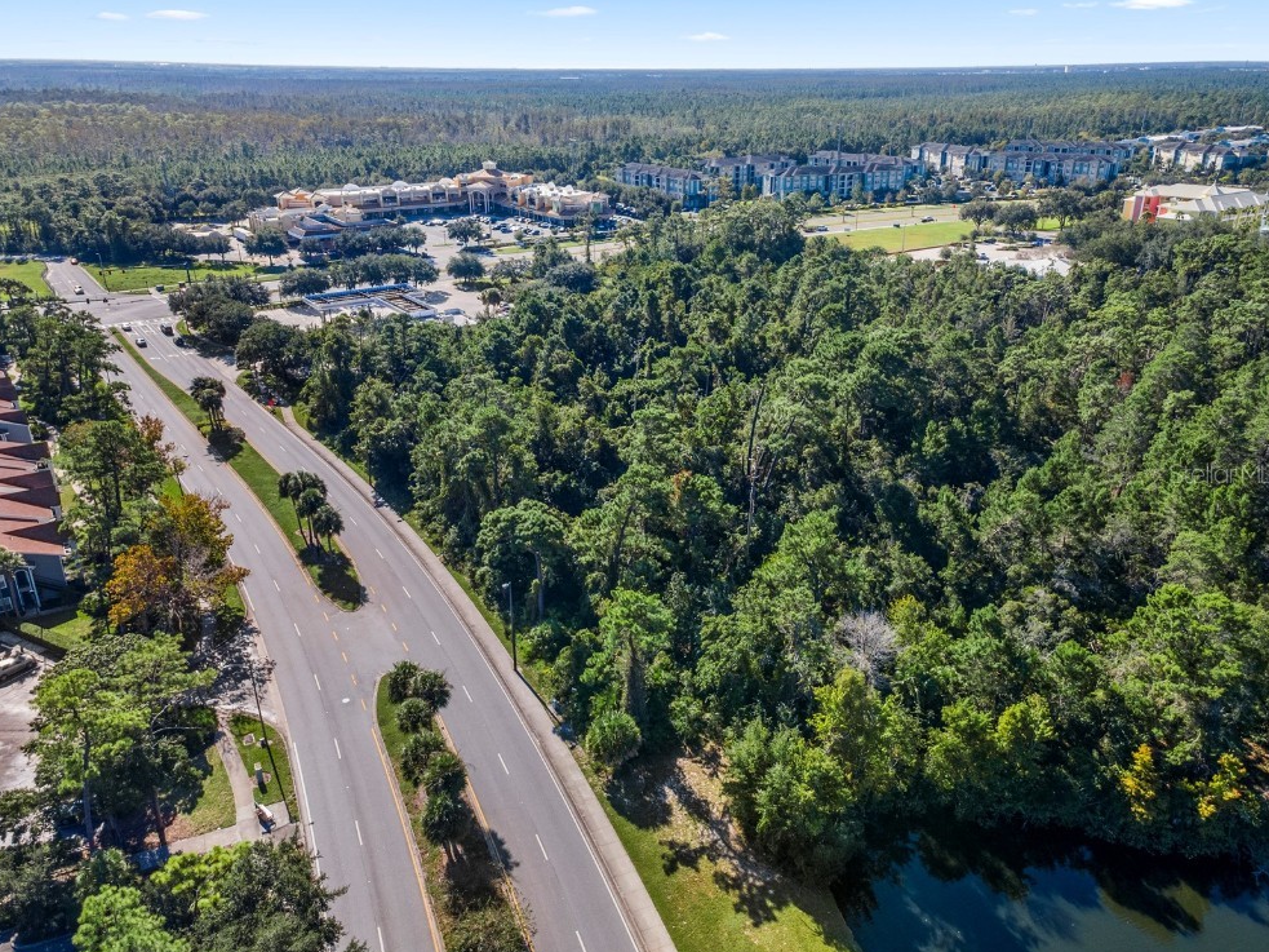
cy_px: 473
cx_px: 630
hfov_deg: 69.4
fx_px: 916
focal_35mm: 25
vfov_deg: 54.9
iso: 100
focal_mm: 4.5
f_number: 2.8
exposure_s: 1/320
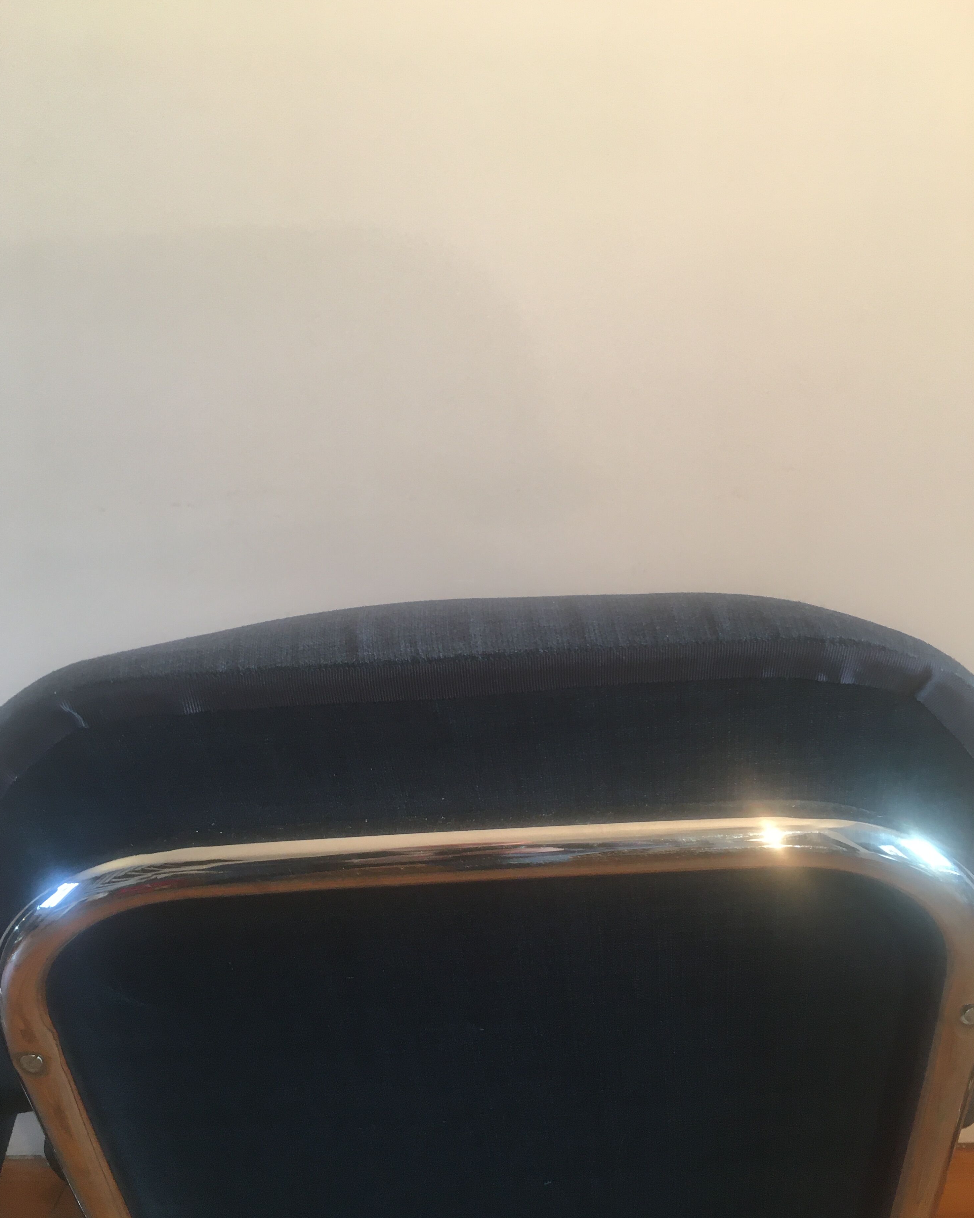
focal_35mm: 31
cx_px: 477
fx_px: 1117
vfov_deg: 57.1
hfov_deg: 47.1
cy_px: 653
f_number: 2.2
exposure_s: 1/33
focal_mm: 4.15
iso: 80
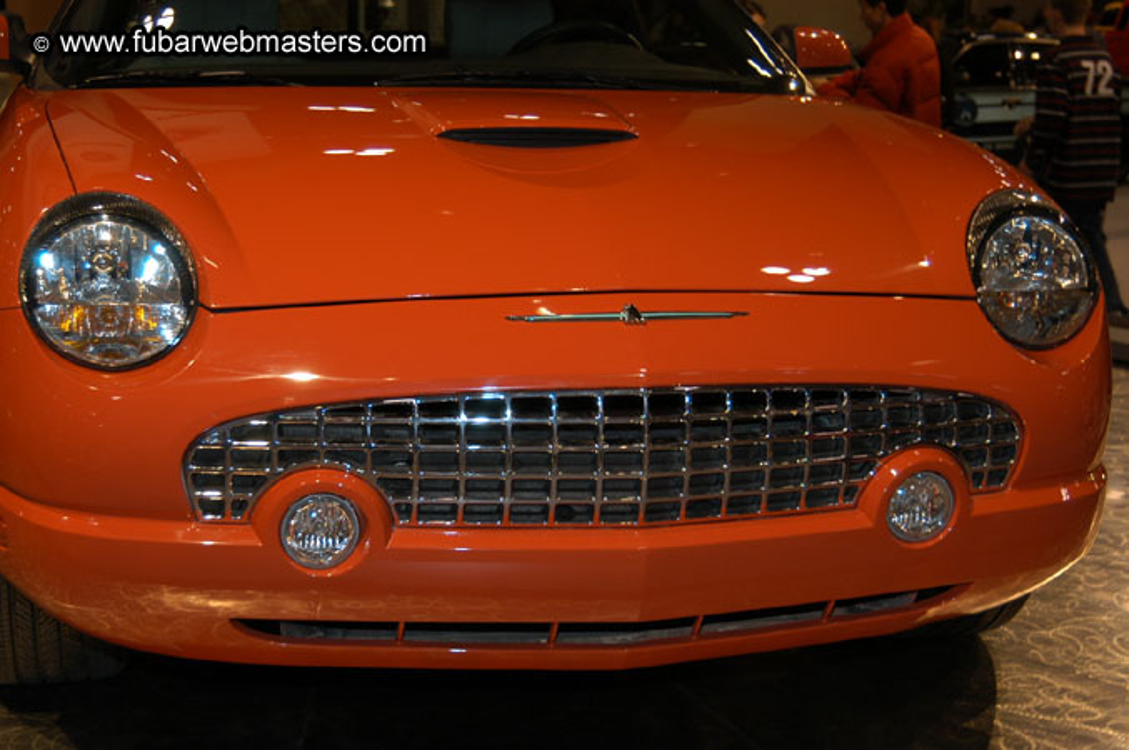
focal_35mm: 63
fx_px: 1974
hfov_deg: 31.9
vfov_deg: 21.5
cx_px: 564
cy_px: 375
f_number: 5
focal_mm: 42
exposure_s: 1/60
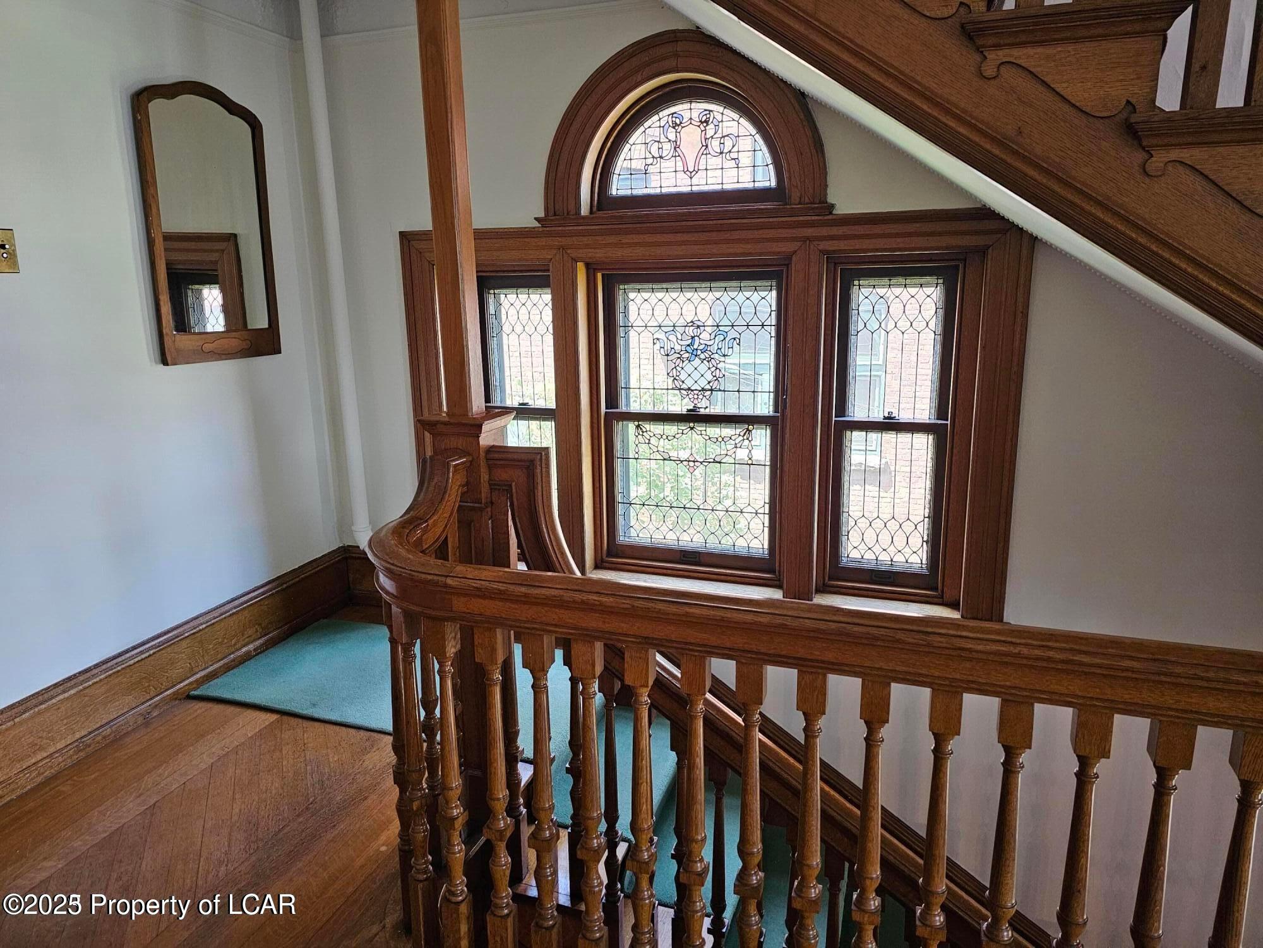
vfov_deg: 58.9
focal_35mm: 23
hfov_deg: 73.9
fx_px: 839
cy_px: 474
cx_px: 632
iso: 400
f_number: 1.7
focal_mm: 6.3
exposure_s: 1/120
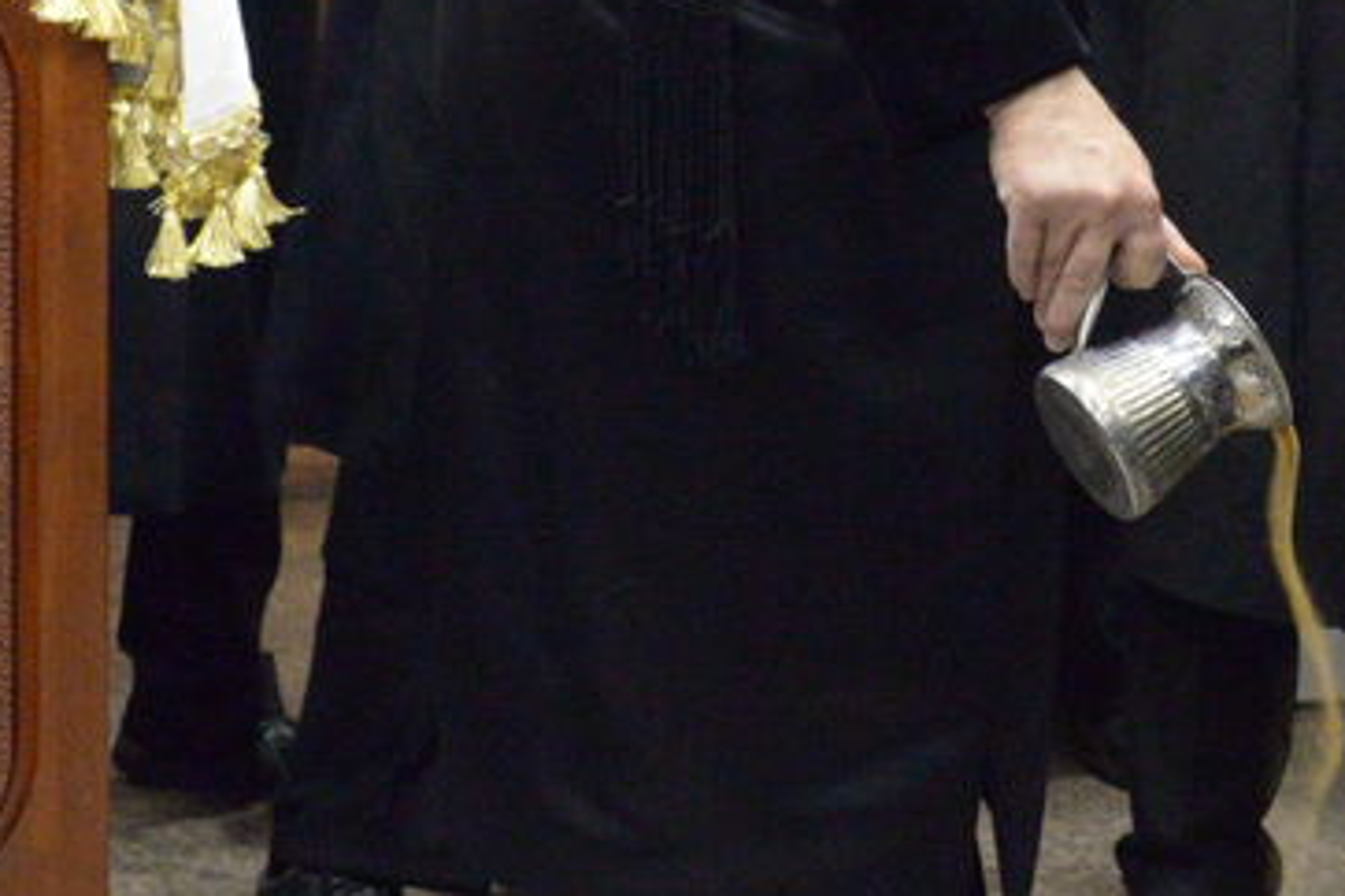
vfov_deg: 10.1
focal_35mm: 135
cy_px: -39
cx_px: 1030
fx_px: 5043
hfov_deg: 15.1
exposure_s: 1/250
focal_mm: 35
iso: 6400
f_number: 5
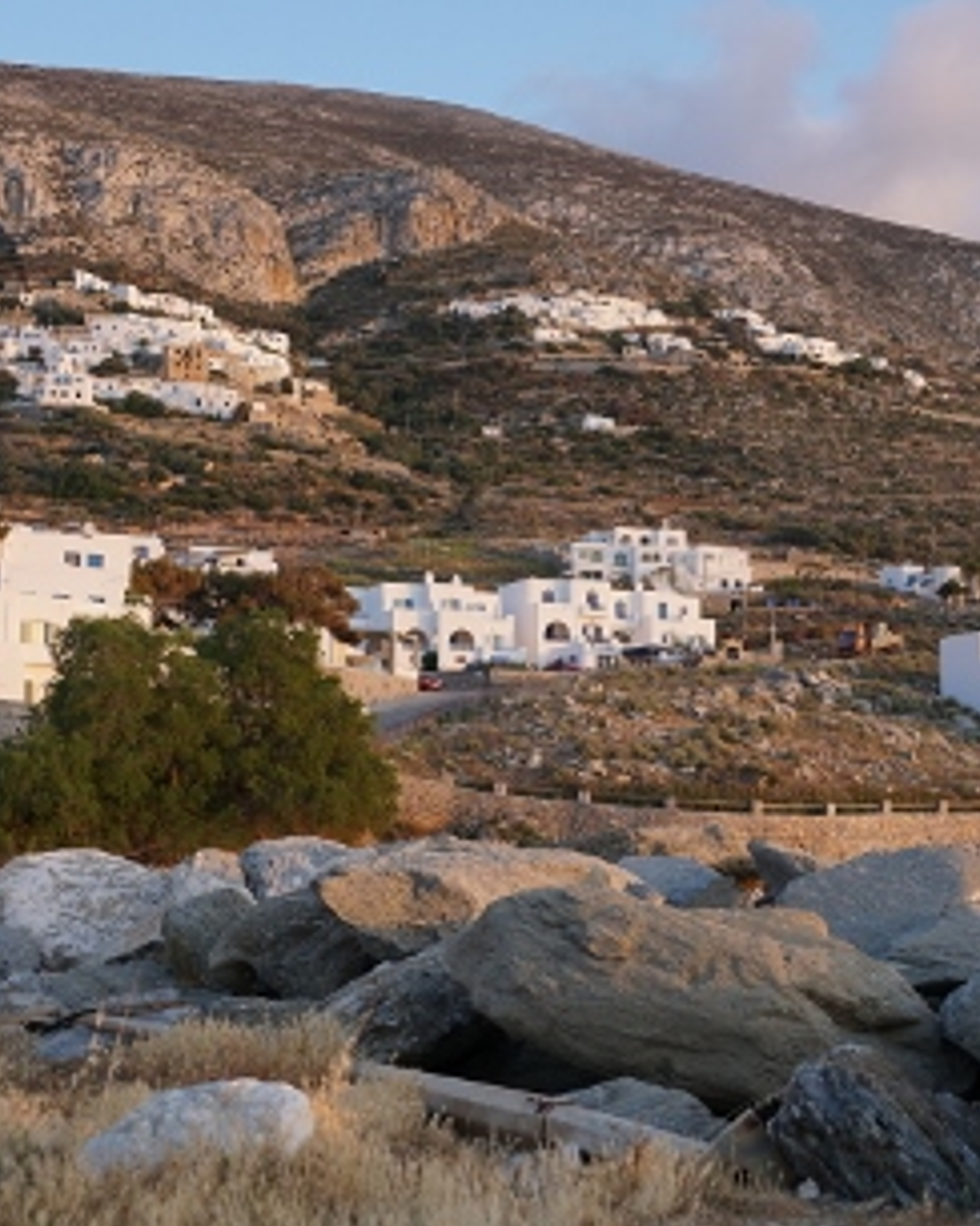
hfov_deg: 26.5
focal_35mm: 57
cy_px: 631
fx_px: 2067
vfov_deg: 33.0
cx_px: 645
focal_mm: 26
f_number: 4
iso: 100
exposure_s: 1/160
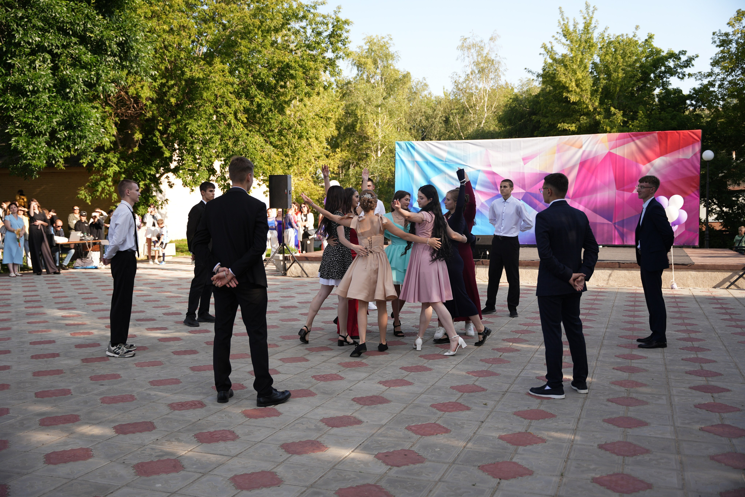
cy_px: 248
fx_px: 759
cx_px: 372
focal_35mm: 37
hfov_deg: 52.3
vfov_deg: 36.2
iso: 160
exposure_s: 1/500
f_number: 2.8
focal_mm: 36.7
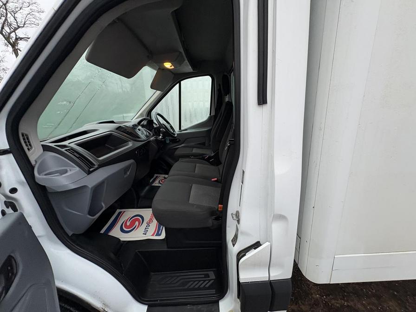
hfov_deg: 102.1
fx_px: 168
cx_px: 208
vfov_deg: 85.7
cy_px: 156
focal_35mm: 14
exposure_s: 1/99
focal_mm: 2.22
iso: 100
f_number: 2.2
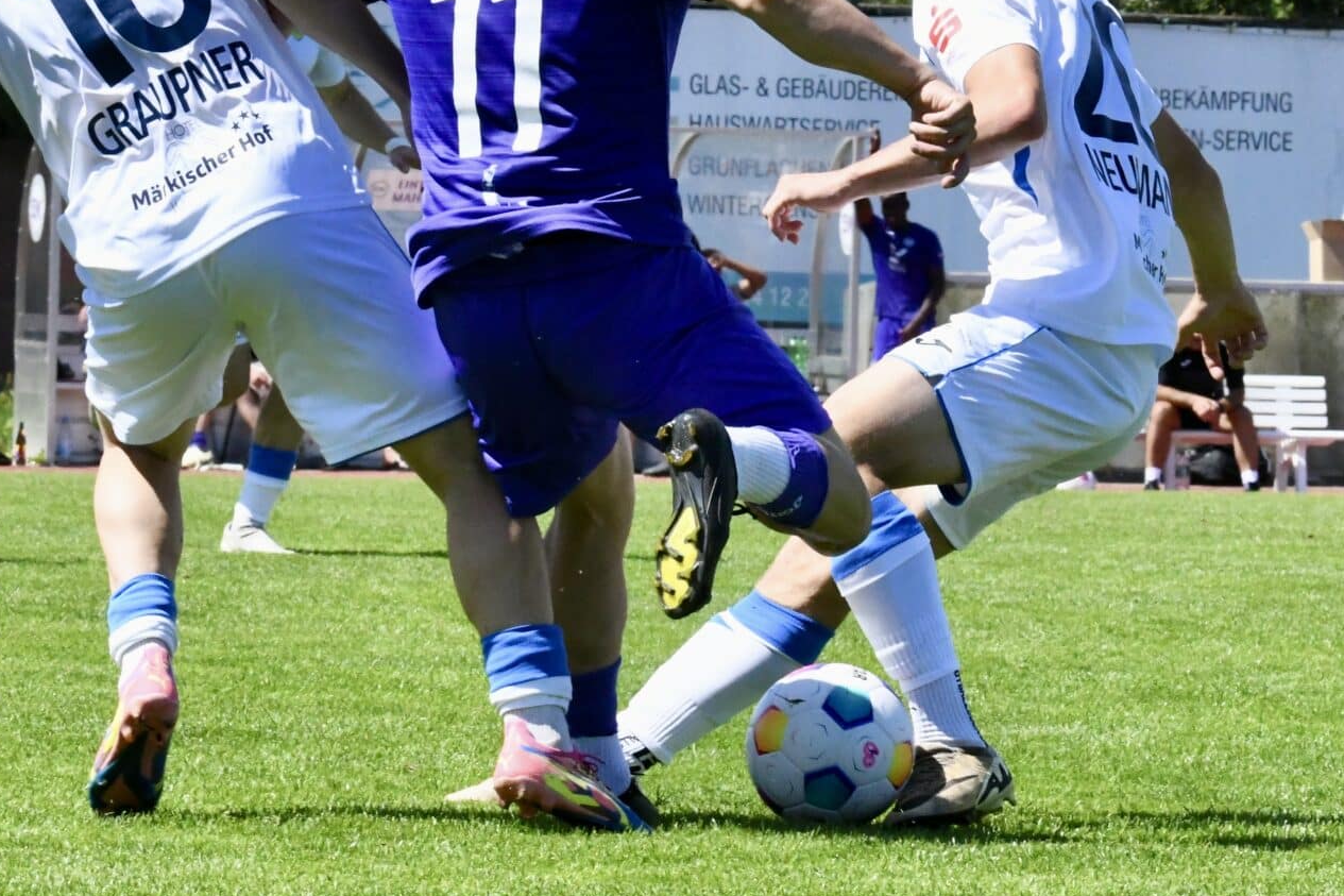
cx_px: 750
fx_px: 9667
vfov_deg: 5.3
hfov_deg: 8.0
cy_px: 241
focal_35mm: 259
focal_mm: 160
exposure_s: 1/1600
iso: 5000
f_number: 20
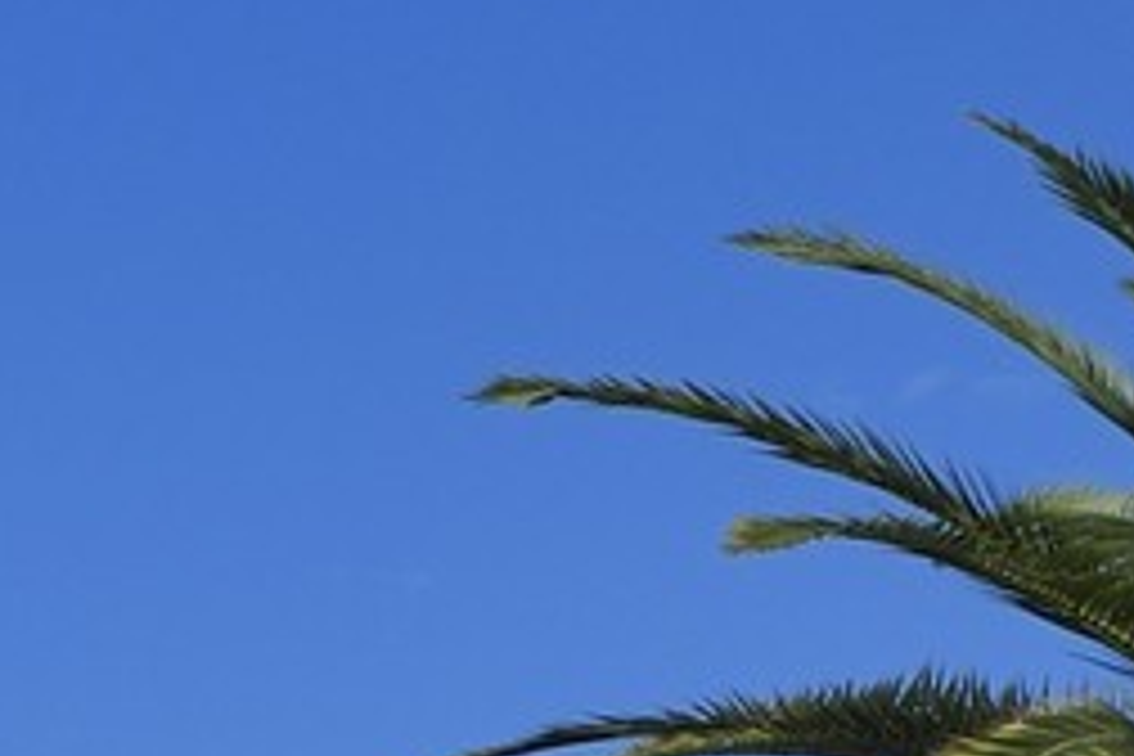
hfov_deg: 6.9
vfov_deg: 4.9
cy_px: 2200
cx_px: -2362
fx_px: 8410
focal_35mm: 267
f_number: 14
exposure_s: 1/320
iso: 200
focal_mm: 42
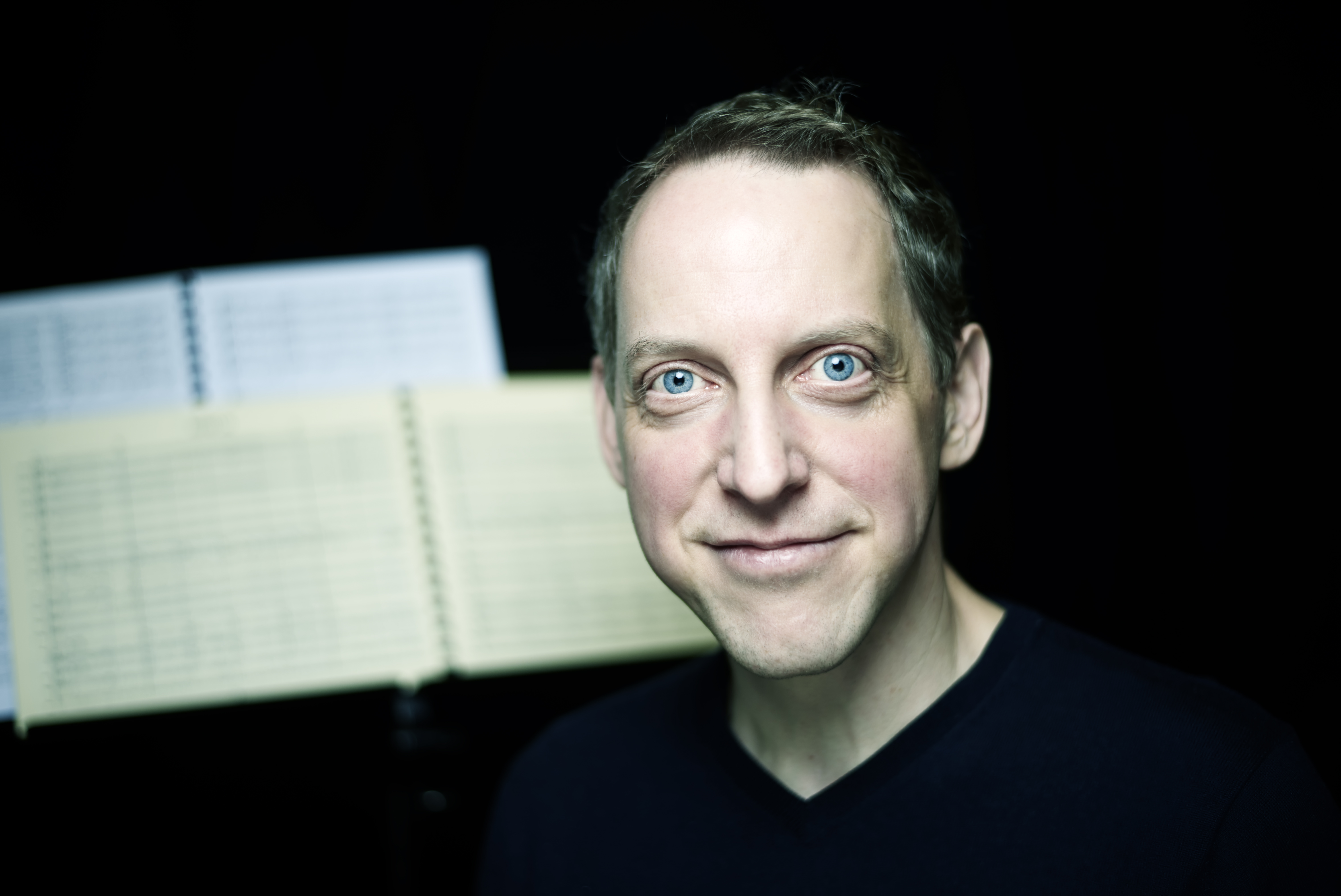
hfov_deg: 39.6
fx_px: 1863
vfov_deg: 27.0
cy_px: 448
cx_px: 670
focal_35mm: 50
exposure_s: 1/125
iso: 50
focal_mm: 50
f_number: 1.8
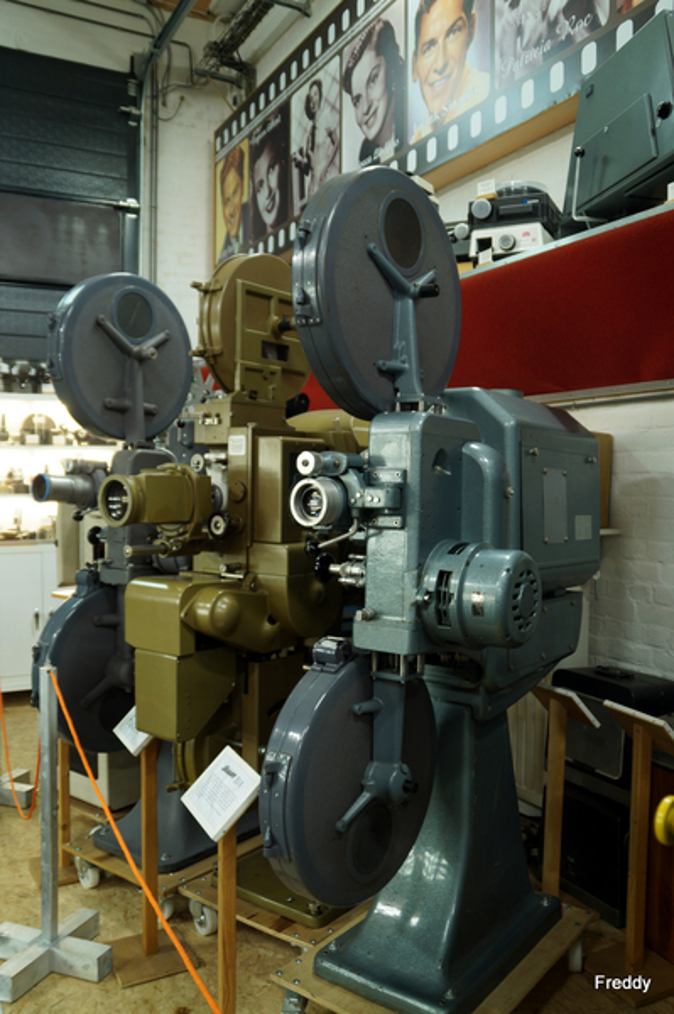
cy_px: 507
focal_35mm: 30
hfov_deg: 43.5
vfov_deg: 62.0
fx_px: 844
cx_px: 337
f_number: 3.5
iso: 200
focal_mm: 20
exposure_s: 1/10
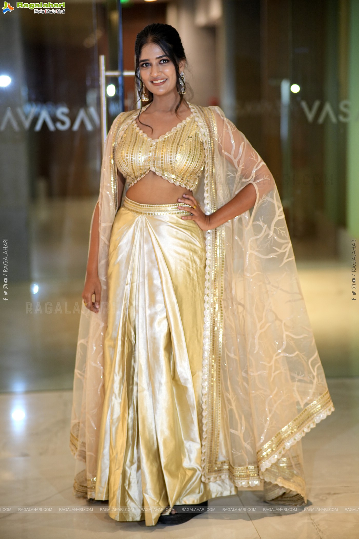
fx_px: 1271
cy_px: 270
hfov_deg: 16.1
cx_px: 180
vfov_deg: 23.9
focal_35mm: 85
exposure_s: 1/160
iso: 800
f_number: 1.8
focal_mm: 85
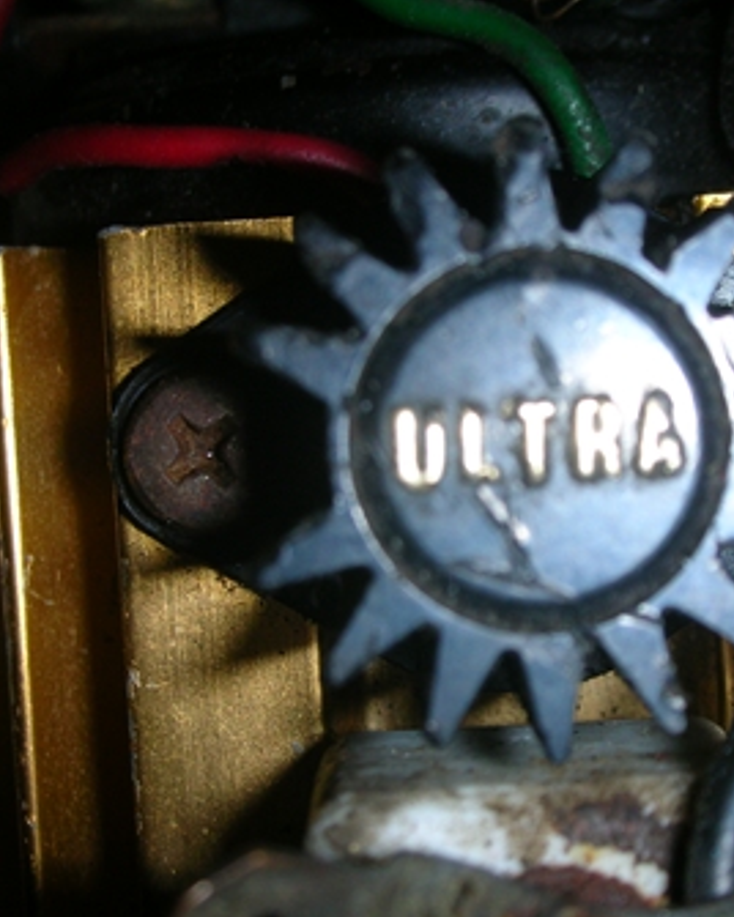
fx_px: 2172
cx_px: 455
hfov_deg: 19.1
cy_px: 460
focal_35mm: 80
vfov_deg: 23.8
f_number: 11.3
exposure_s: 1/120
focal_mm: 10.1
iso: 50
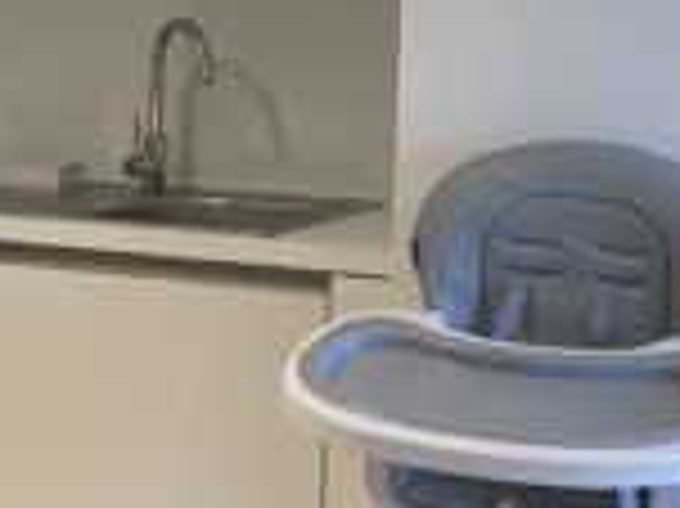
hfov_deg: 16.8
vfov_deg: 14.6
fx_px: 1982
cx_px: -462
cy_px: 178
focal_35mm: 101
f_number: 1.8
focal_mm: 4.25
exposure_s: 1/50
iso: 160
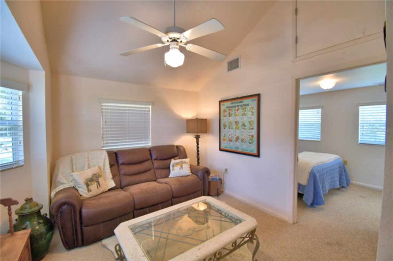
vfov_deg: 77.3
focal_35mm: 15
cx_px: 196
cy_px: 130
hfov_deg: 100.4
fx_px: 164
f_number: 4.5
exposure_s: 1/50
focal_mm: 10
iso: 400
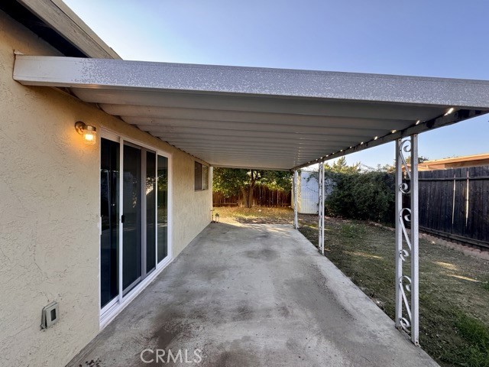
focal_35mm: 14
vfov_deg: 85.7
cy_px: 184
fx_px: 198
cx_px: 244
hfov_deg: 102.1
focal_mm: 2.22
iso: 50
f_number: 2.2
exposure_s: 1/120
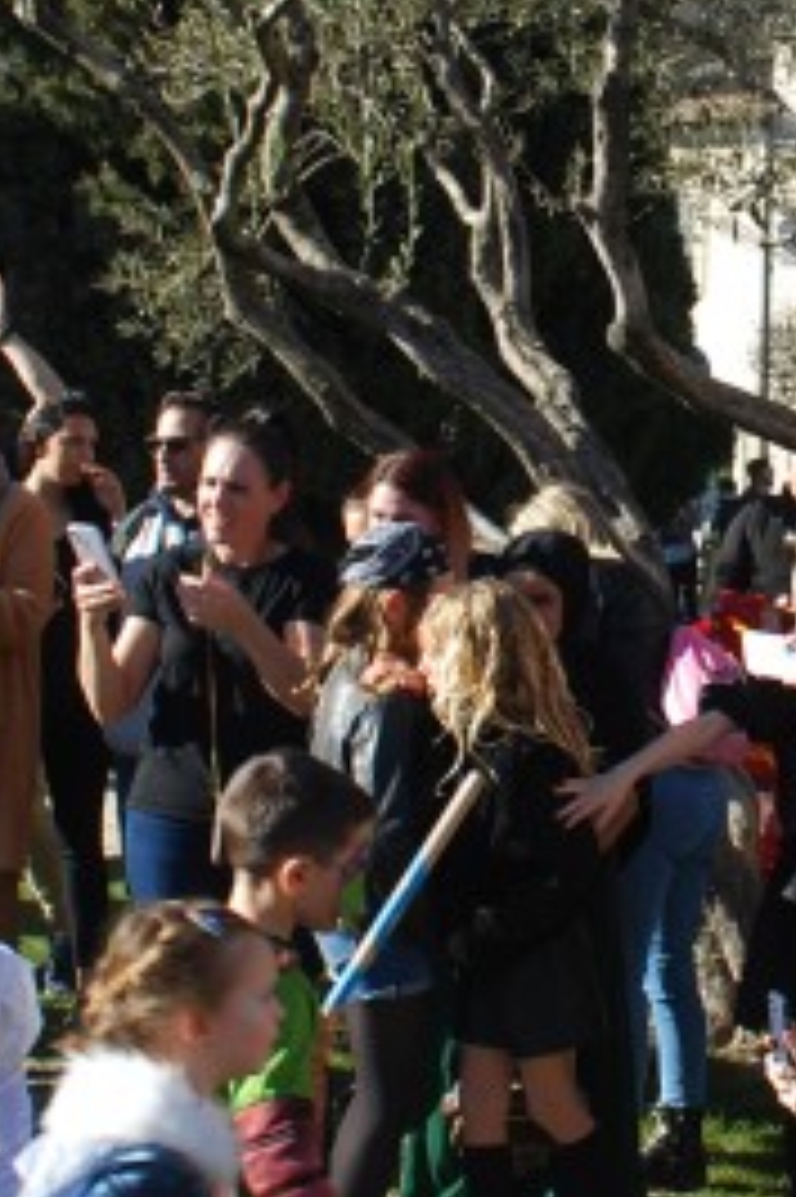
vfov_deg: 22.1
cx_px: 875
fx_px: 3022
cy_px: 216
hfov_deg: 14.7
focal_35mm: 91
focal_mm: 18
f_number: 6.3
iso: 100
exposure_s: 1/160
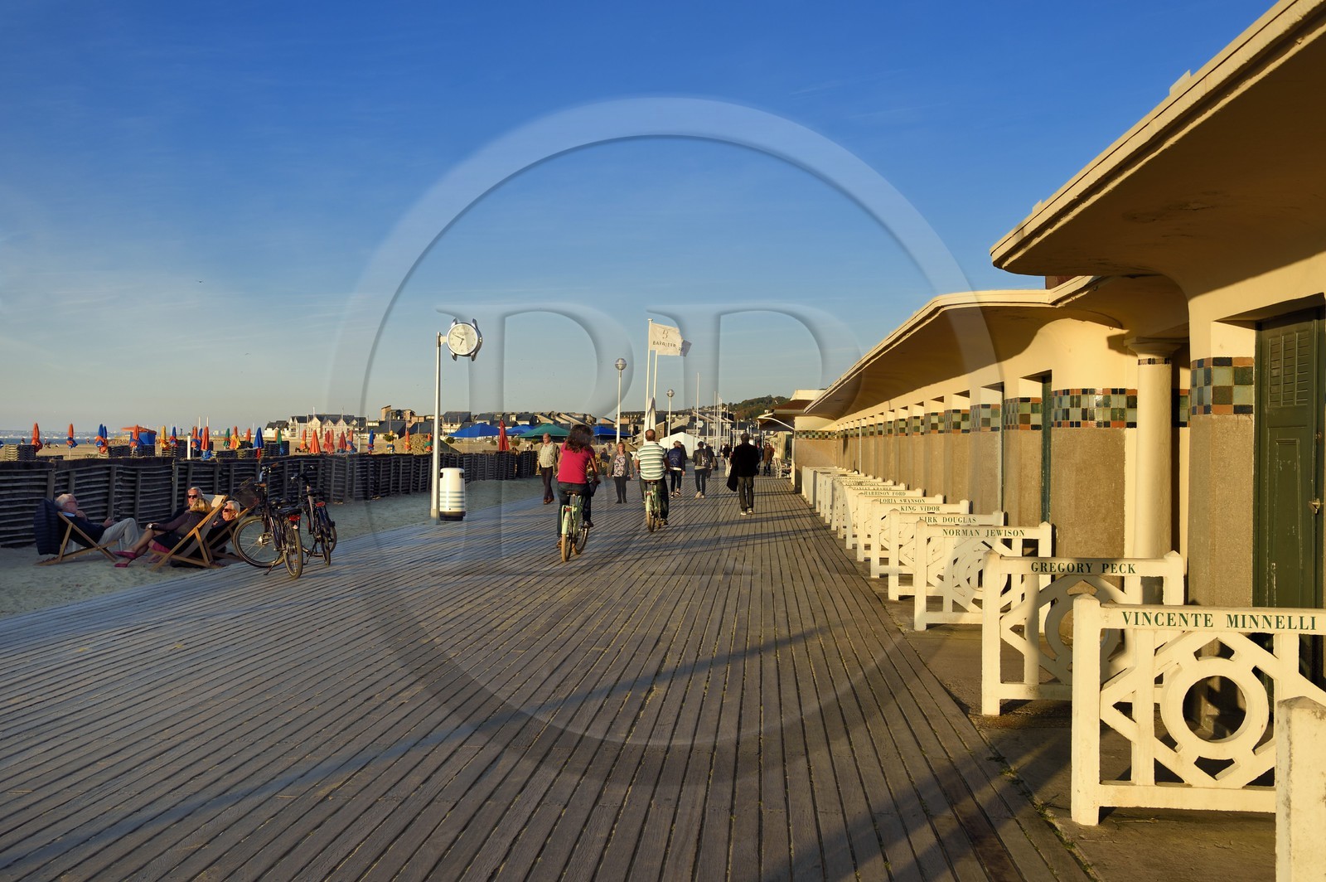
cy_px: 441
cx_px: 663
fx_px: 1325
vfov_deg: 36.8
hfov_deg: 53.2
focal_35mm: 36
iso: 200
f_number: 10
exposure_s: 1/250
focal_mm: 36
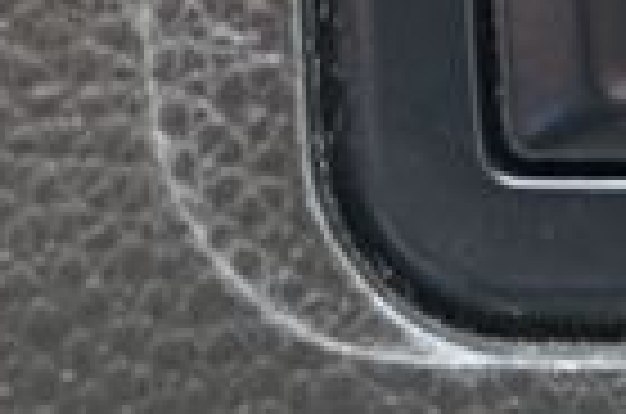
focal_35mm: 214
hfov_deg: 9.5
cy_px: -63
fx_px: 3718
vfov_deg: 6.3
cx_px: 662
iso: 500
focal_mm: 31
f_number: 5
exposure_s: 1/60
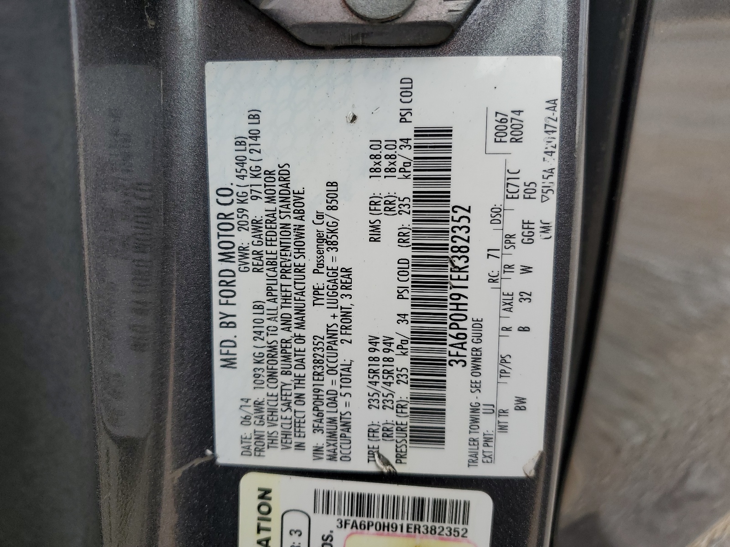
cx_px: 365
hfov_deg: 67.3
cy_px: 274
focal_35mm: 26
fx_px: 548
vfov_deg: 53.1
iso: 50
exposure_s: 1/323
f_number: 1.5
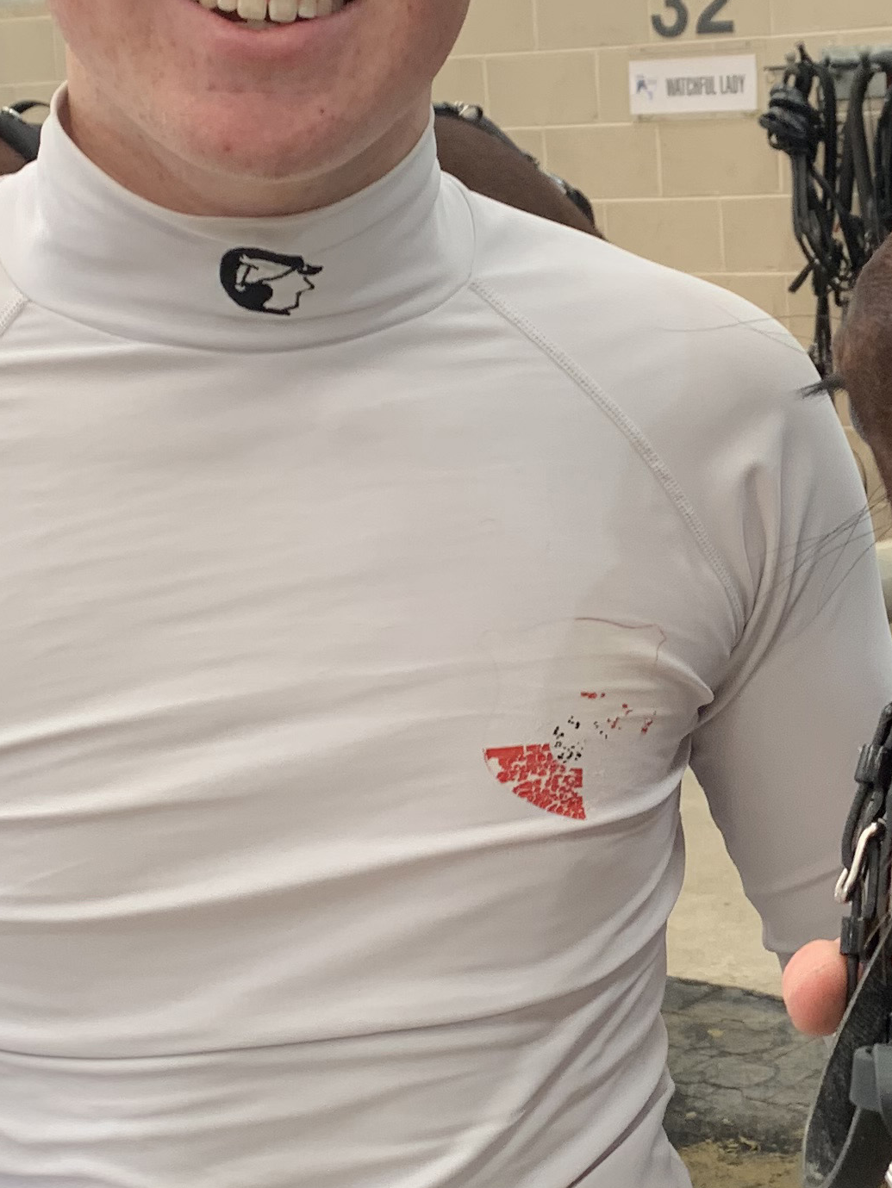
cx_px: 843
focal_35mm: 76
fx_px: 2610
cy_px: 700
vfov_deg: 25.6
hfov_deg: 19.0
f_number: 1.8
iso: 50
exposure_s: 1/50
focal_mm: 4.25
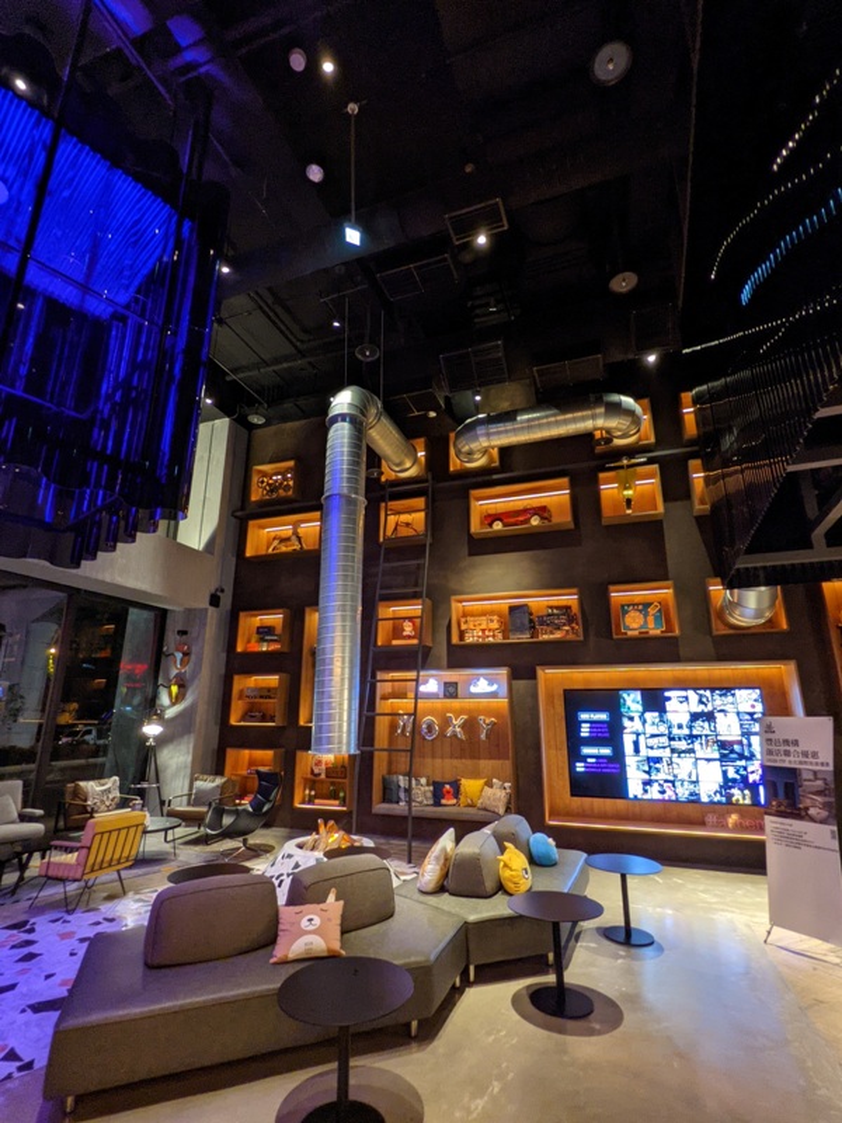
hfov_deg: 78.1
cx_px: 421
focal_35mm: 16
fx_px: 519
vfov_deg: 94.5
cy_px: 562
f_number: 2.2
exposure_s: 1/24.4
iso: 236
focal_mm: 2.22
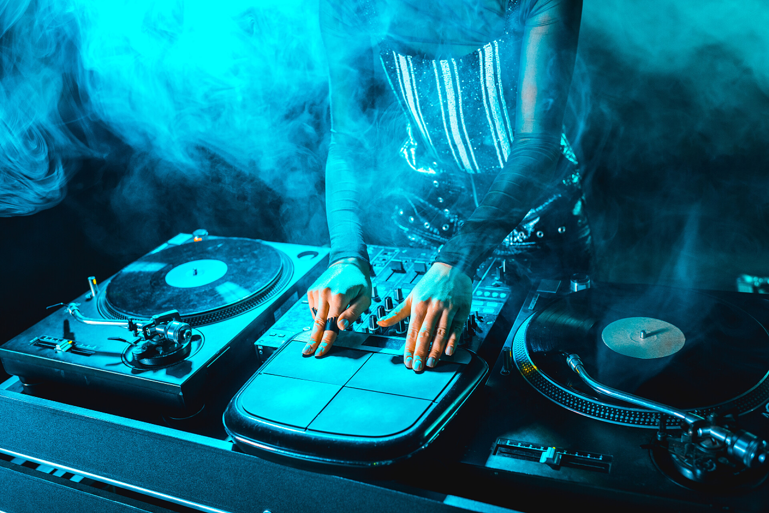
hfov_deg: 54.4
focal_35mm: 35
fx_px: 748
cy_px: 256
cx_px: 384
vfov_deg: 37.9
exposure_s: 1/200
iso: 400
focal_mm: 35
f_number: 3.5
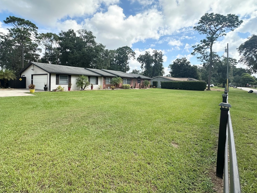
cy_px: 85
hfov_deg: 84.6
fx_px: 141
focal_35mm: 19
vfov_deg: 68.4
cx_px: 120
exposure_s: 1/1383
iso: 50
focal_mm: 2.22
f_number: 2.2
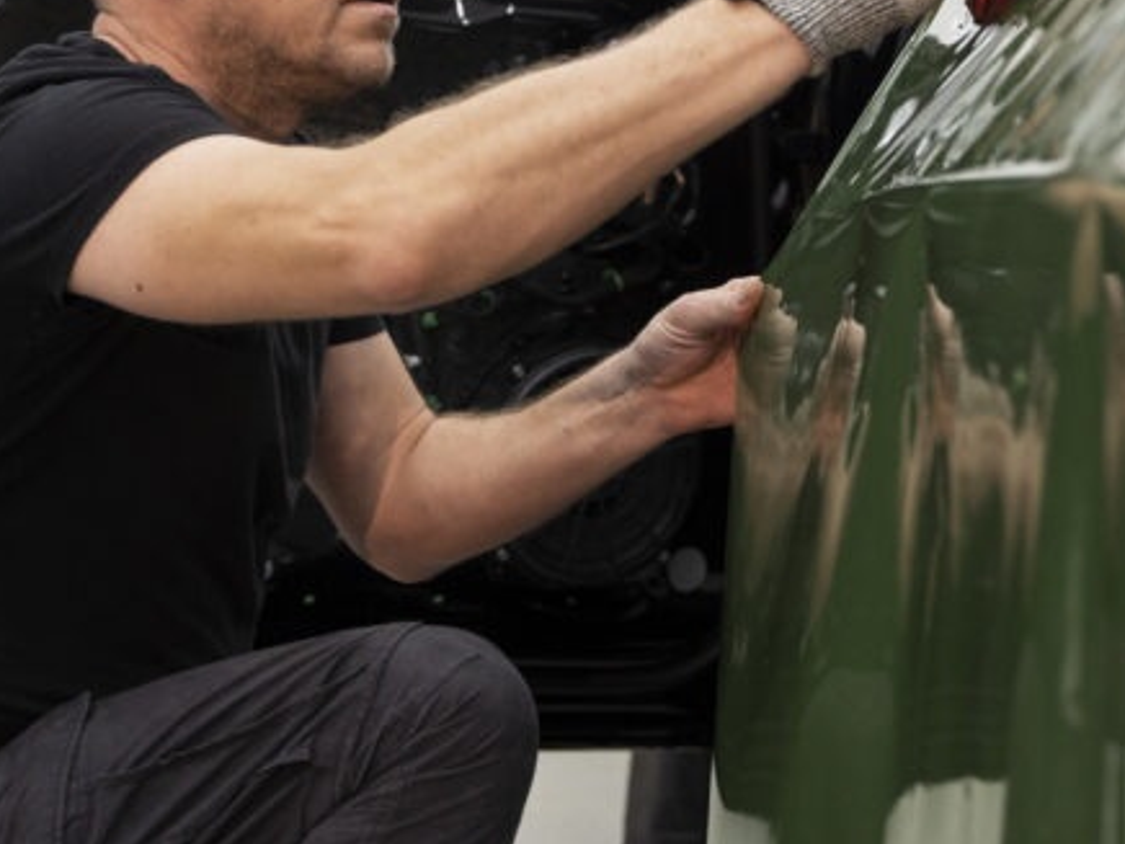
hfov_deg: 18.8
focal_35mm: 104
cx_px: 810
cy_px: 182
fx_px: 3380
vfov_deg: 14.2
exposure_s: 1/320
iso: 1600
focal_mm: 46
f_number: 3.2
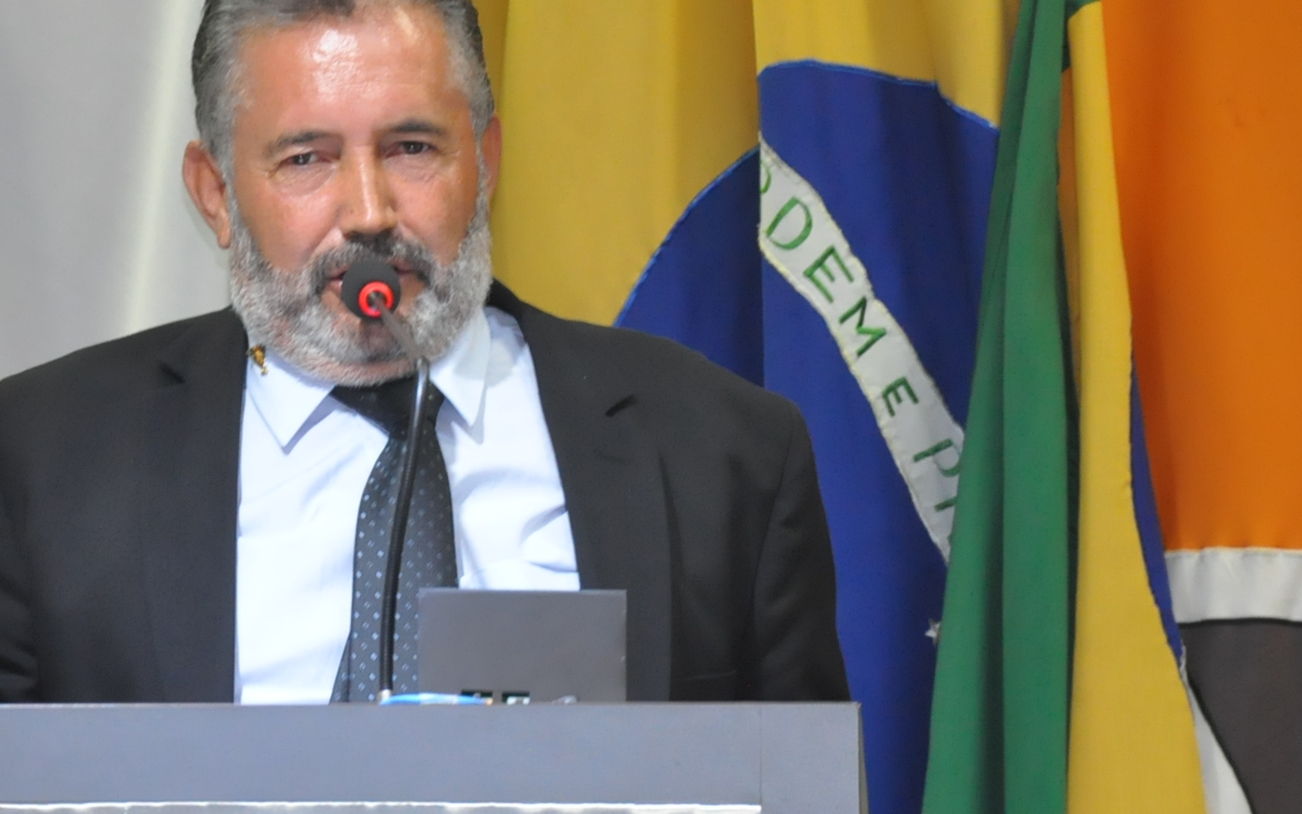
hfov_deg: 7.3
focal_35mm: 287
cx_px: 278
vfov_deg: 4.6
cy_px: 336
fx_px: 10182
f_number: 5.6
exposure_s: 1/60
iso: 2000
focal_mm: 105
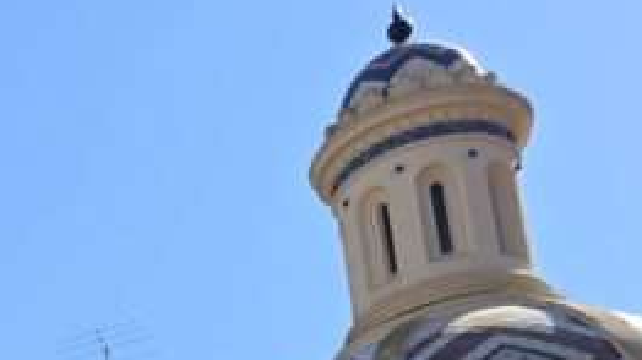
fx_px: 1667
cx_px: -551
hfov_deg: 17.3
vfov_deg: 11.0
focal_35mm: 98
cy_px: 774
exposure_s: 1/707
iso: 12
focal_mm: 6.3
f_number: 1.7
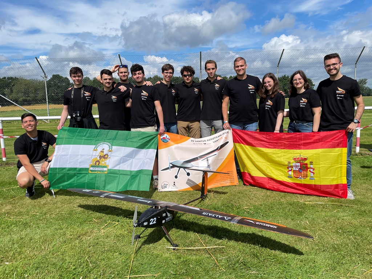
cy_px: 140
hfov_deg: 67.3
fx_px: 279
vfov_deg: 53.1
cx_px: 186
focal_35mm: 26
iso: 32
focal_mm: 4.2
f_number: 1.6
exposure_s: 1/4831
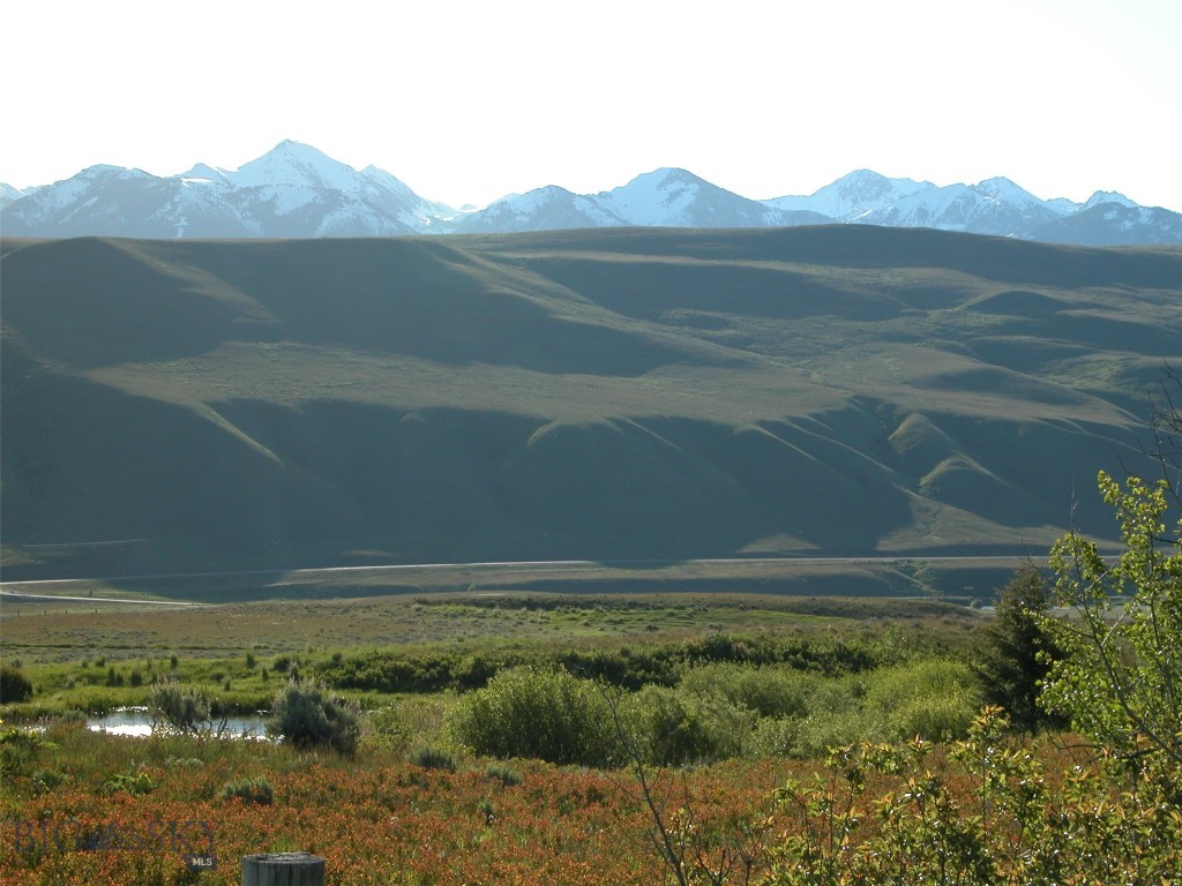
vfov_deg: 20.2
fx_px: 2493
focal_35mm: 73
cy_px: 443
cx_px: 591
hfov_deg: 26.7
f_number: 6.7
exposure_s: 1/221
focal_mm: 18.8
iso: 100
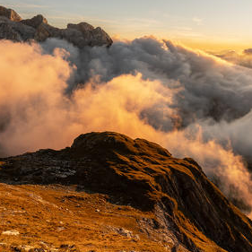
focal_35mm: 29
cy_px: 83
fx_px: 239
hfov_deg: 55.4
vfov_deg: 54.4
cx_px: 145
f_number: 16
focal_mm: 16
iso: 100
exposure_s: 1/20
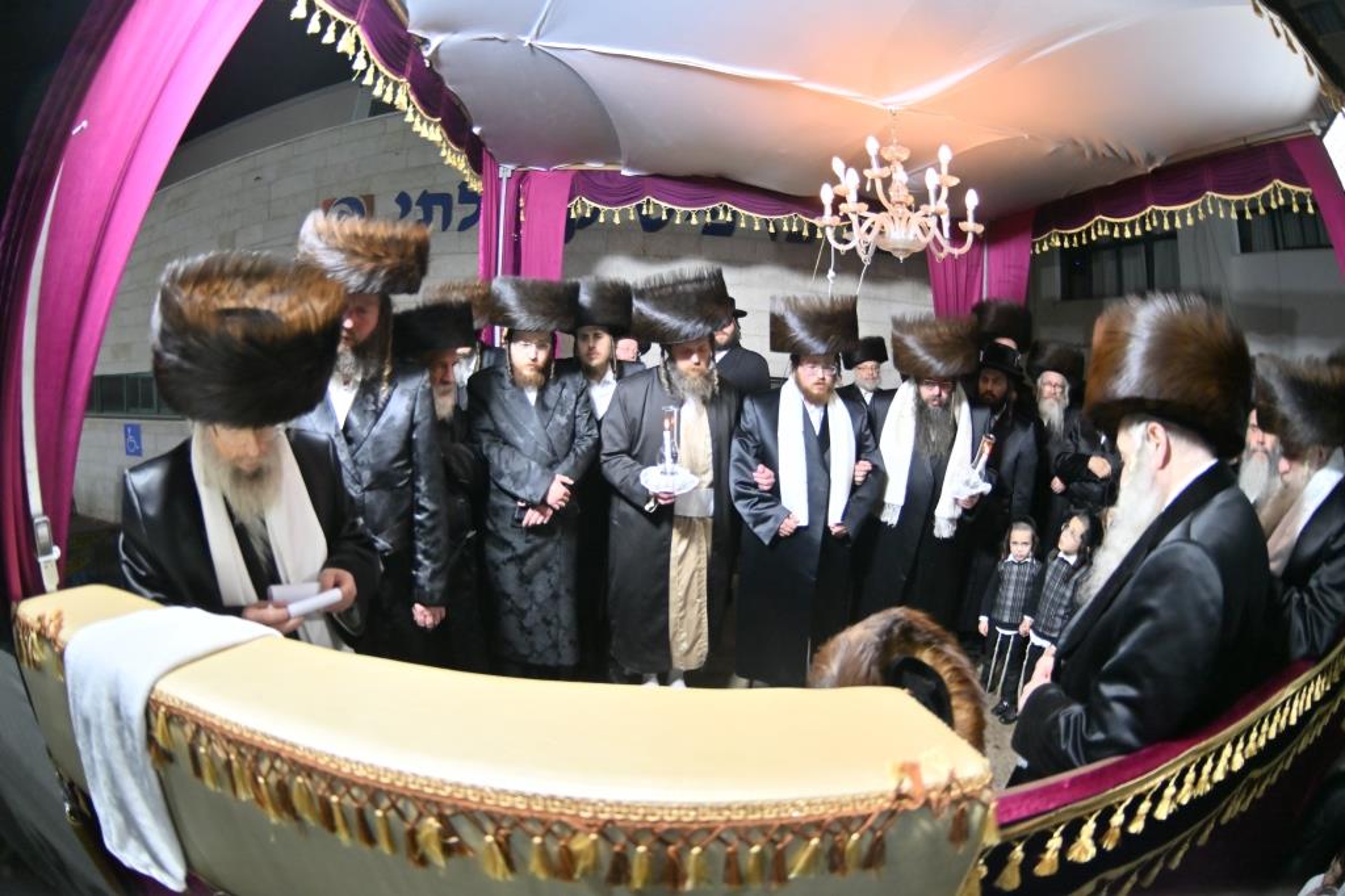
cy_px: 448
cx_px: 672
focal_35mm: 15
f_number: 2.8
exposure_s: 1/250
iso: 320
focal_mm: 10.5
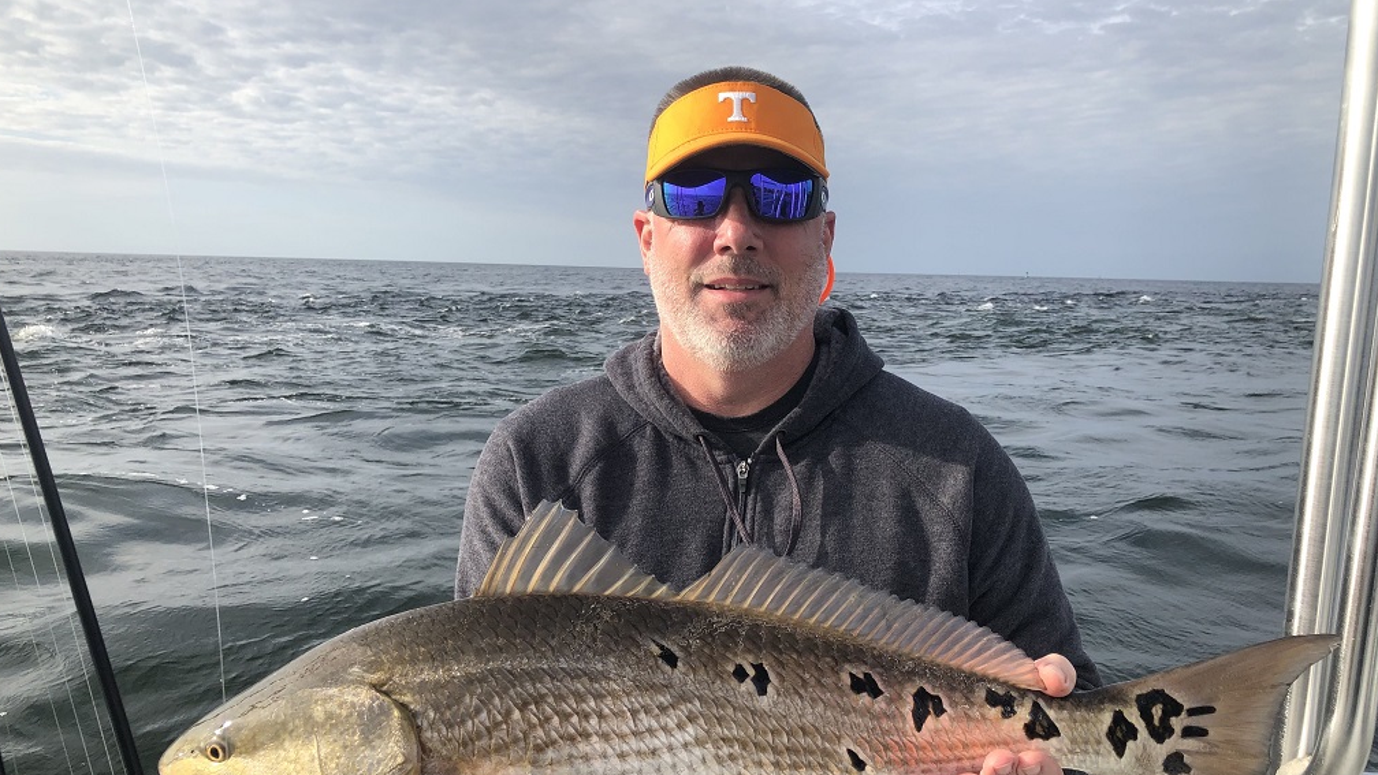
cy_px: 487
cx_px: 682
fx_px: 1133
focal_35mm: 31
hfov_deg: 62.6
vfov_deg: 37.5
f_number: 1.8
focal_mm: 3.99
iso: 20
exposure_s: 1/1245
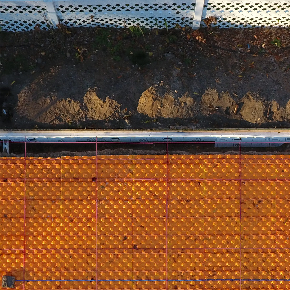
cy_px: 311
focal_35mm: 58
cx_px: 167
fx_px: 550
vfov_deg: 27.3
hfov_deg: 29.5
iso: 100
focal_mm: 3.61
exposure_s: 1/140
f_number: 2.8
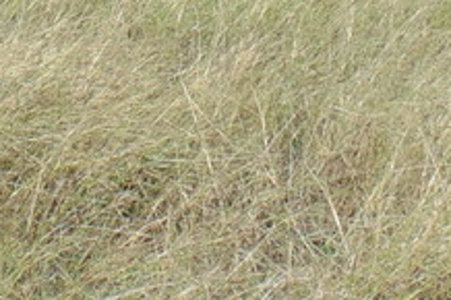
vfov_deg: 7.7
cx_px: 33
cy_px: -232
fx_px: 2153
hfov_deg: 11.9
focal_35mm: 172
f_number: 7.7
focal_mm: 4.5
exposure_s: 1/250
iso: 80
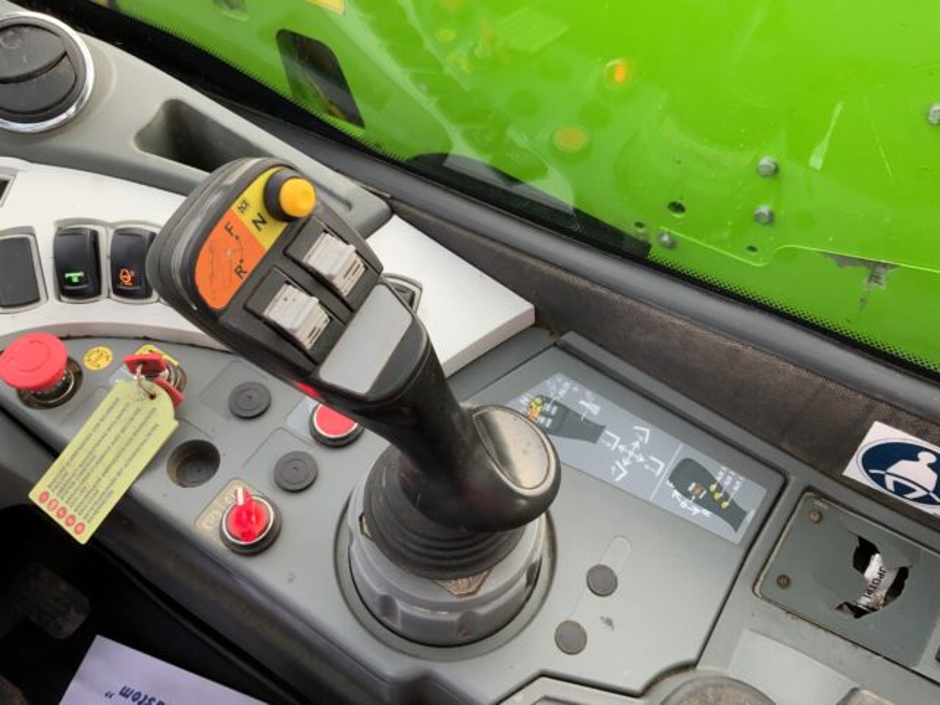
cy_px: 352
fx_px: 787
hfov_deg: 61.7
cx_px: 470
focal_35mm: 29
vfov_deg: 48.2
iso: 64
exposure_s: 1/122
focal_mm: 3
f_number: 1.8
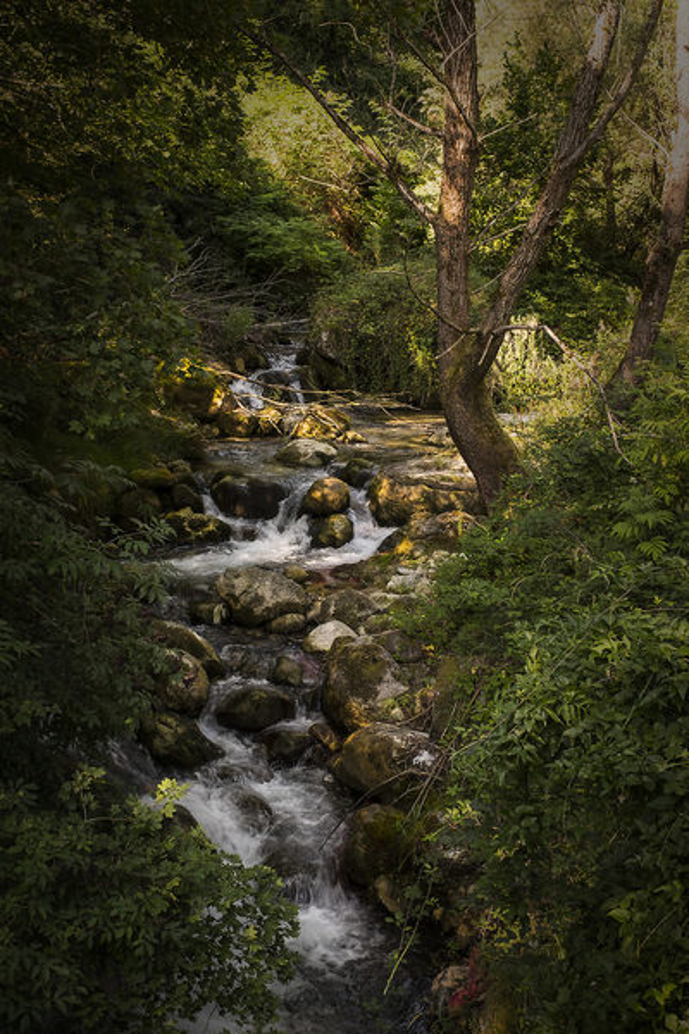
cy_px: 517
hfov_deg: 32.6
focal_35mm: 41
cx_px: 344
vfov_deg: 47.4
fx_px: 1177
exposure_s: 1/50
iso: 250
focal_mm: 27.4
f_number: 8
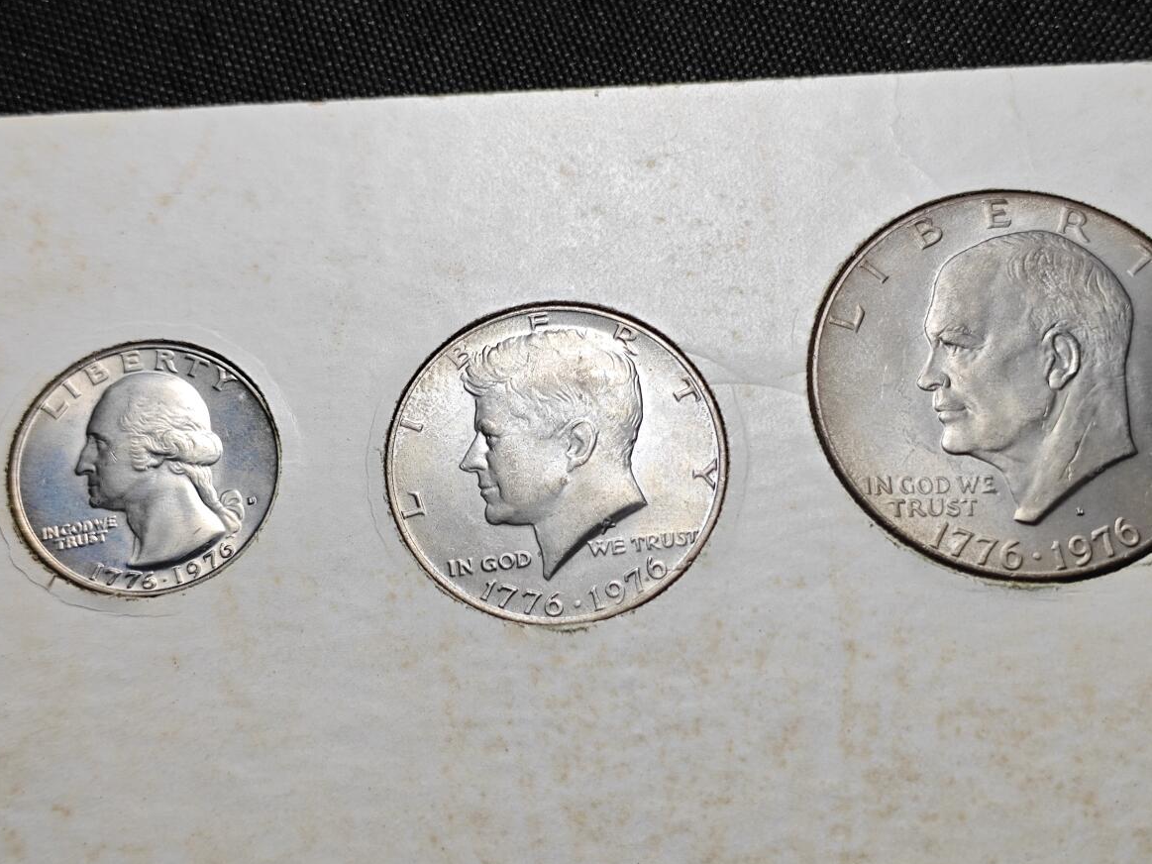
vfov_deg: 24.8
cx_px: 635
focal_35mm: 59
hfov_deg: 32.7
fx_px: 1963
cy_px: 475
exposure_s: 1/100
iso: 80
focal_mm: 5.84
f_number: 1.6
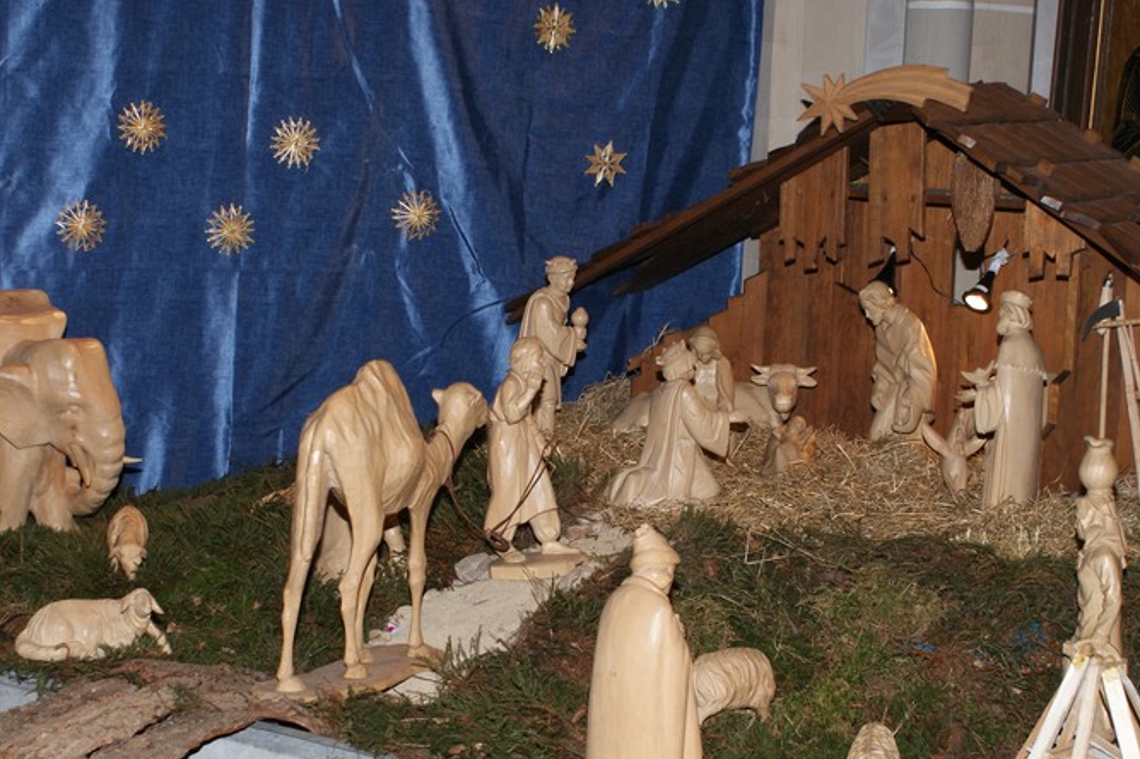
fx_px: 1709
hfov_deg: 36.9
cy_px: 442
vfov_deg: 25.0
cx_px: 590
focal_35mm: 54
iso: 400
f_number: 5
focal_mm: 30
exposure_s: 1/60
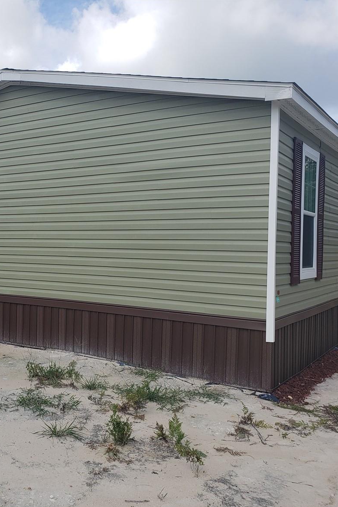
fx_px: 521
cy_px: 259
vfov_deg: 51.9
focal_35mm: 37
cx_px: 58
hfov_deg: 34.6
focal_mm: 4.3
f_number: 2.4
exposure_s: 1/1073
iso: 50
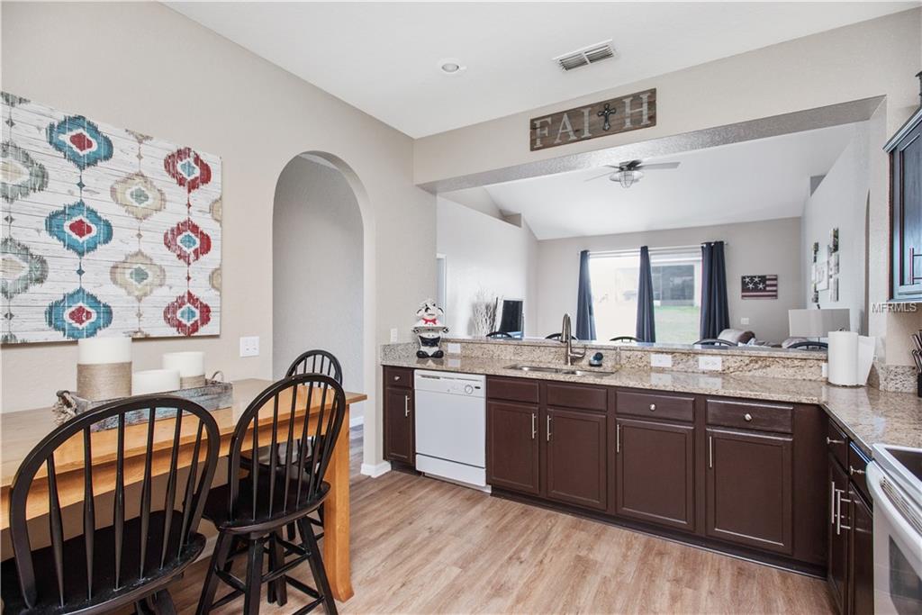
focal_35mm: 17
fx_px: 435
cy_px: 308
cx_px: 461
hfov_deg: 93.3
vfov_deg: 70.5
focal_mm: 17
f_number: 5.6
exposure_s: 2
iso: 800
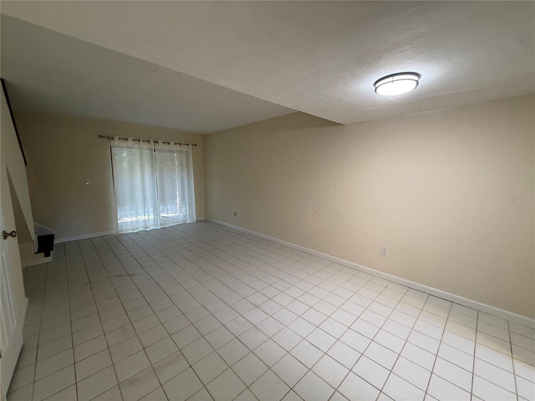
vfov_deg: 85.7
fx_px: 216
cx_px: 268
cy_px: 200
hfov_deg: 102.1
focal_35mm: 14
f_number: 2.2
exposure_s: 1/60
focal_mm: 2.22
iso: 200
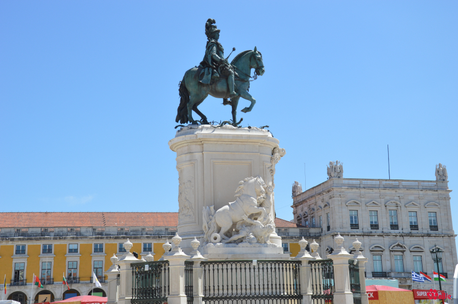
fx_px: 667
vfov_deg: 25.7
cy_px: 152
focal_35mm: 52
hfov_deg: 37.9
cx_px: 229
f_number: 8
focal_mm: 35
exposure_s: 1/250
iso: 100
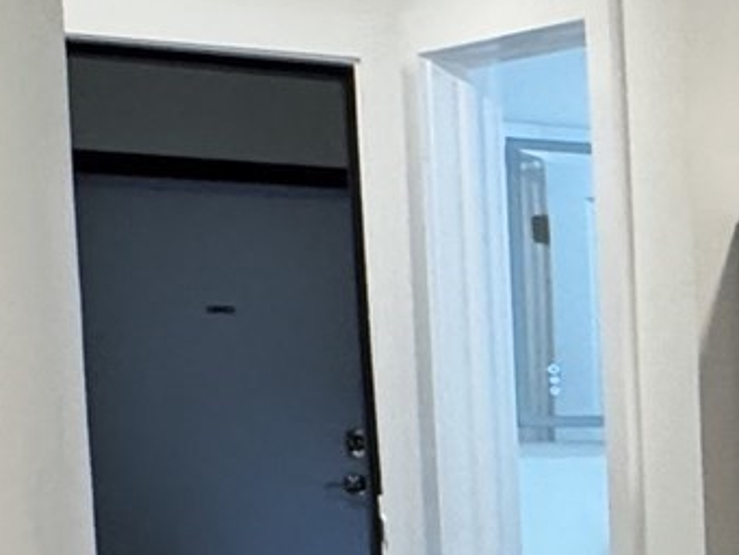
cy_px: 509
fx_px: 1794
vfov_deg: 17.3
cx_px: 1658
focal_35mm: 84
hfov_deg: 15.6
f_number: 2.2
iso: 250
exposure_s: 1/120
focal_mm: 2.22
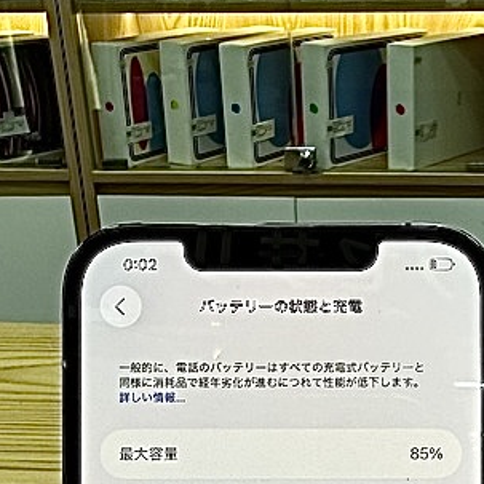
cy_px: 503
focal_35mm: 63
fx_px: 997
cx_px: 397
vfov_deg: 25.7
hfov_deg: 26.7
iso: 50
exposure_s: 1/120
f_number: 2.2
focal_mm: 2.22
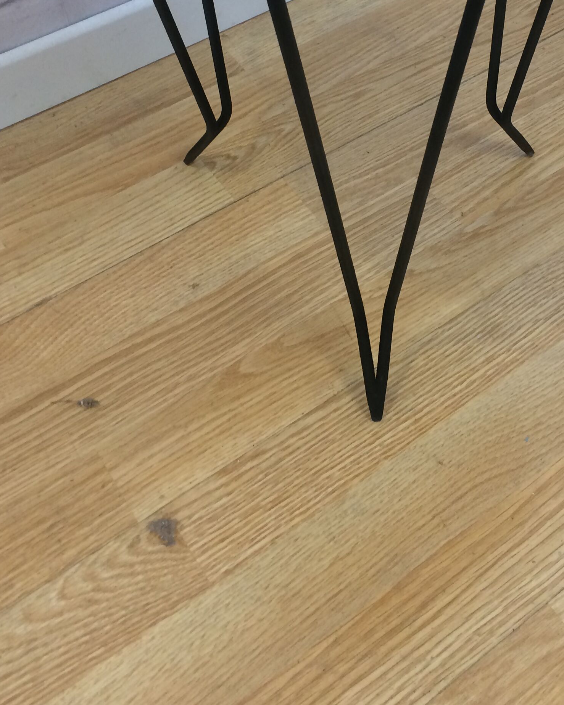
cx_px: 403
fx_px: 1043
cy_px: 114
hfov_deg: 29.9
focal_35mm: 50
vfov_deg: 35.8
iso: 64
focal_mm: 4.15
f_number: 2.2
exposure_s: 1/33
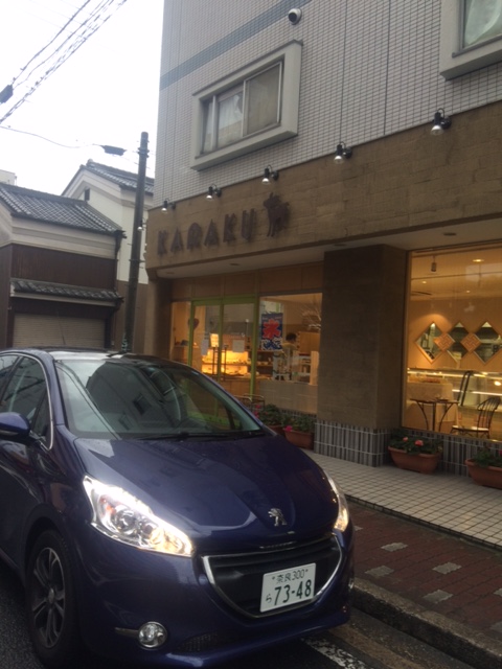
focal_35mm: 29
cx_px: 251
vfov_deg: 61.7
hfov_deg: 48.2
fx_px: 561
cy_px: 334
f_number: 2.2
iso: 32
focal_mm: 4.15
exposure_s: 1/40
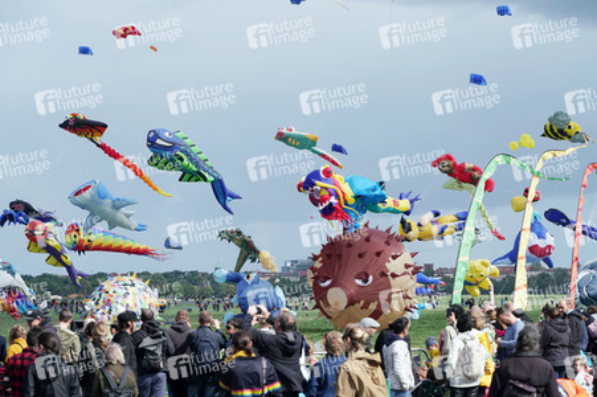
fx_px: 2336
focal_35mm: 141
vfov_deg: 9.7
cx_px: 298
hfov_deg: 14.6
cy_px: 198
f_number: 8
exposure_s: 1/640
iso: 640
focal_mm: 141
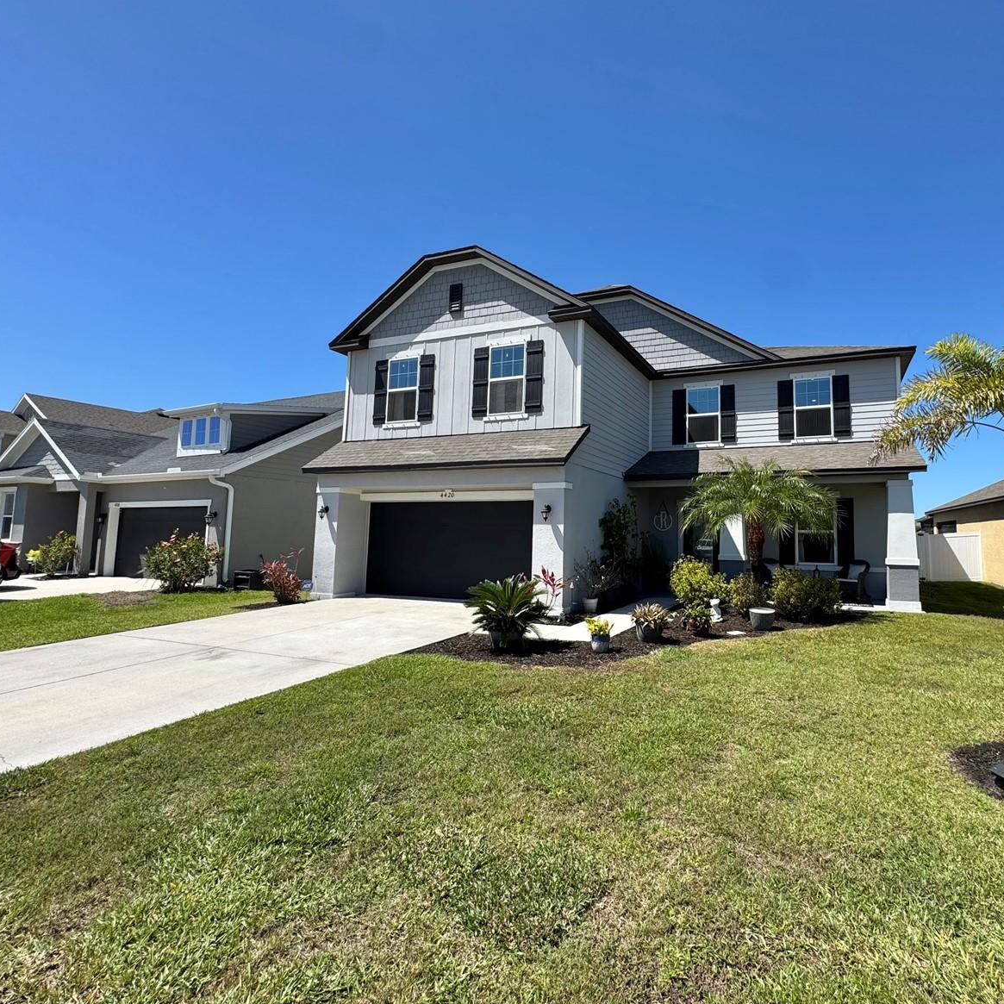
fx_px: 558
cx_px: 614
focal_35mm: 17
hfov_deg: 82.7
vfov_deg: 83.9
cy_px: 489
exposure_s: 1/1506
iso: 50
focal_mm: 2.22
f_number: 2.2
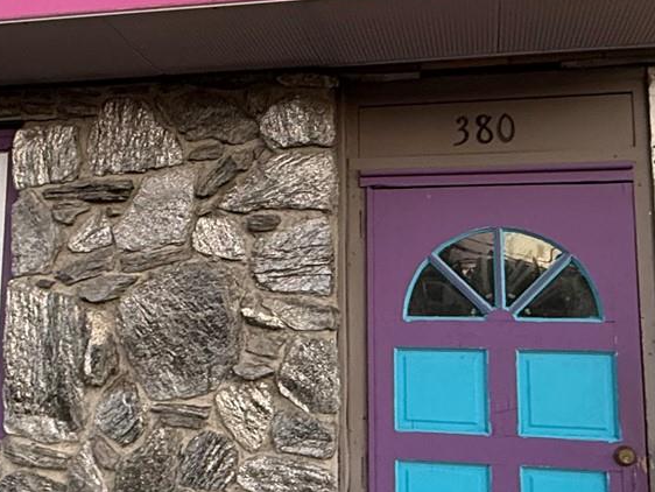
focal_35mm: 51
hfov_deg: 37.0
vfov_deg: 28.5
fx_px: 965
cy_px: 196
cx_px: 207
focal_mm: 2.22
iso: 160
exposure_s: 1/99
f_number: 2.2
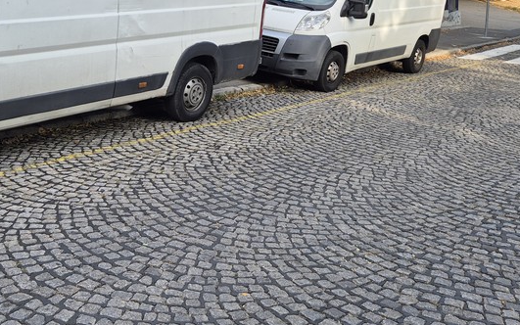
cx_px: 168
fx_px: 666
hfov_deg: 42.0
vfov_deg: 26.7
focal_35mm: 47
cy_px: 45
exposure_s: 1/260
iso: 25
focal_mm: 5.4
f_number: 1.8
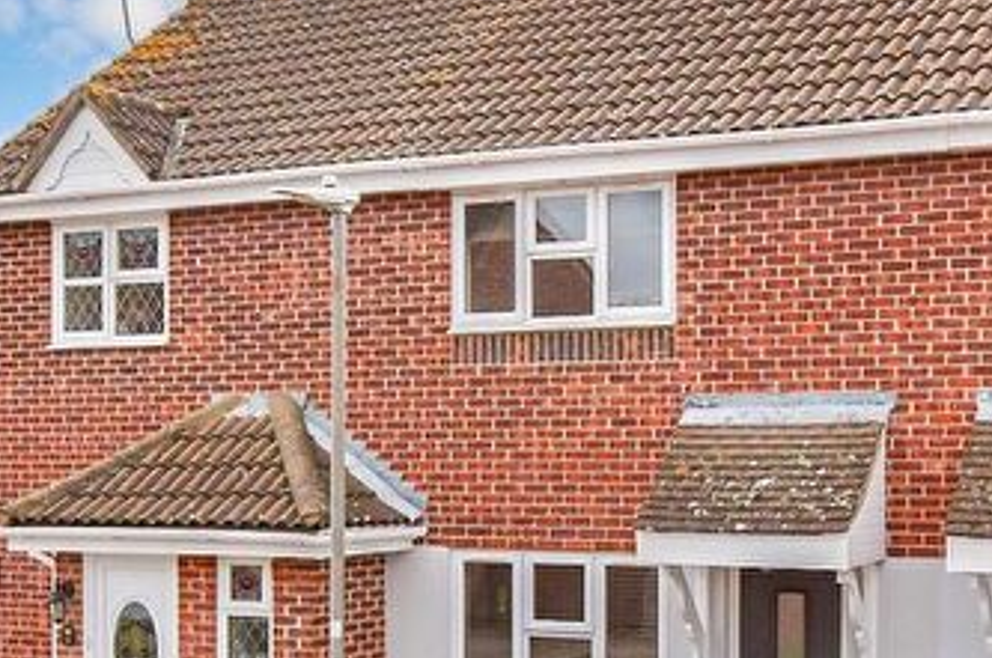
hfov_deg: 48.0
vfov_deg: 32.9
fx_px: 1101
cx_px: 632
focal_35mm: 40
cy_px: 456
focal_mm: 13
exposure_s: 1/640
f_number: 6.3
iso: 400
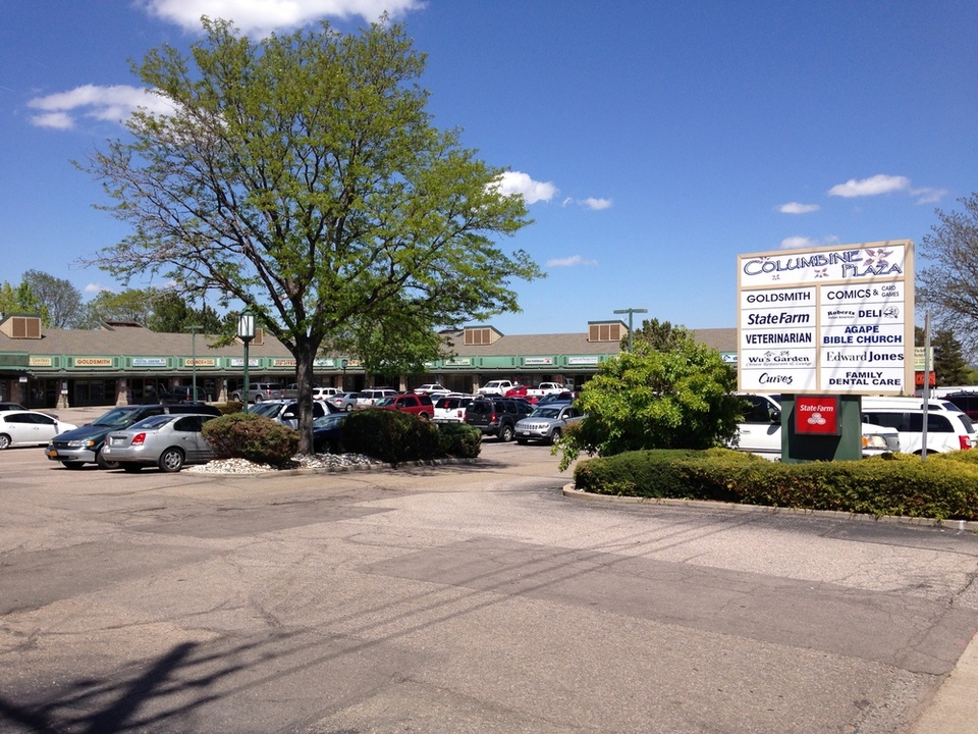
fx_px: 932
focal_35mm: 33
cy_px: 367
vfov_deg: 42.9
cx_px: 489
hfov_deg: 55.4
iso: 50
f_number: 2.4
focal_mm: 4.12
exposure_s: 1/1642
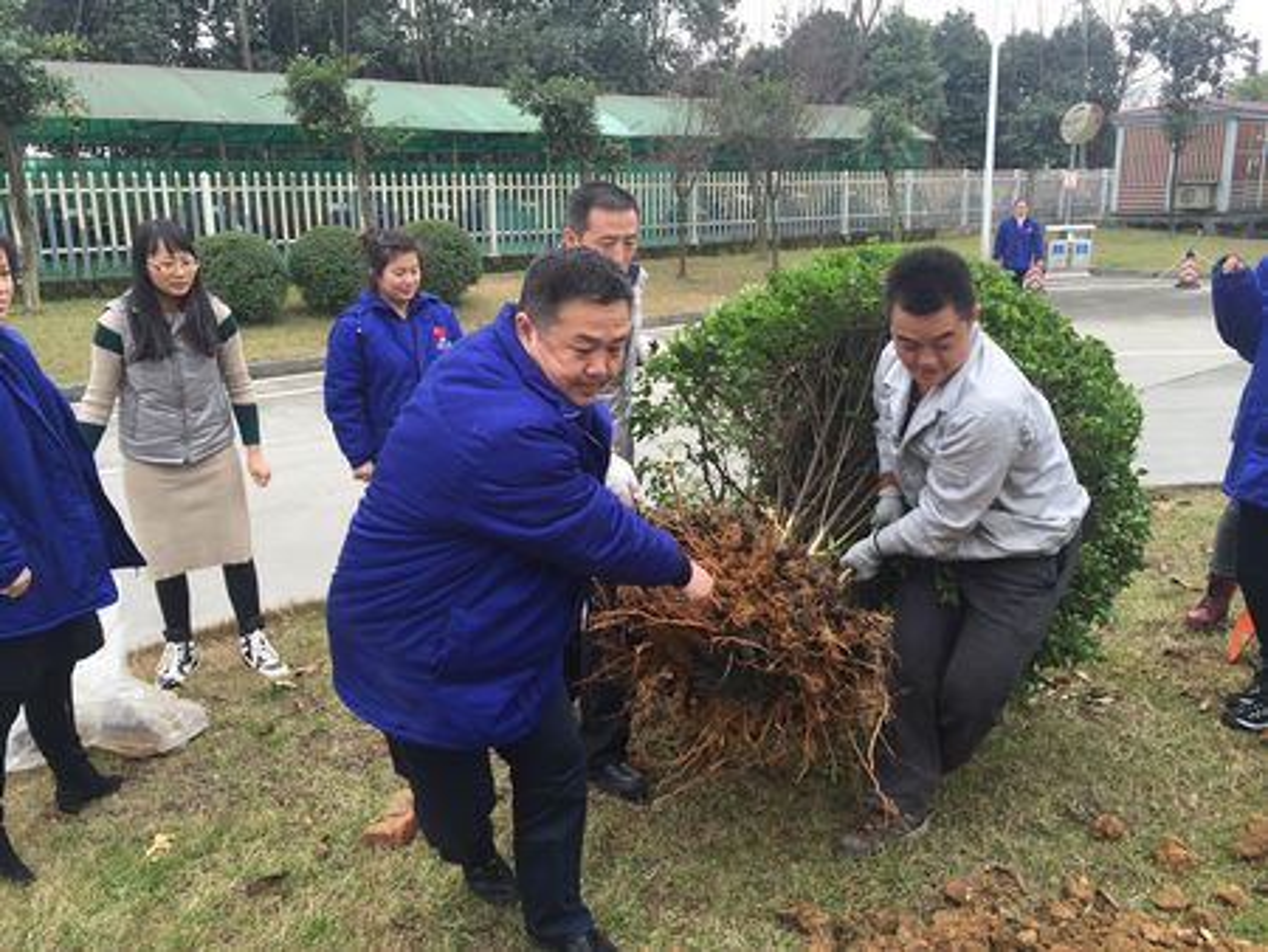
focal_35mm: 29
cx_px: 634
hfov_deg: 61.6
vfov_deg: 48.3
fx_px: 1063
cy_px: 476
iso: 32
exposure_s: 1/192
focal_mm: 4.15
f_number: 2.2
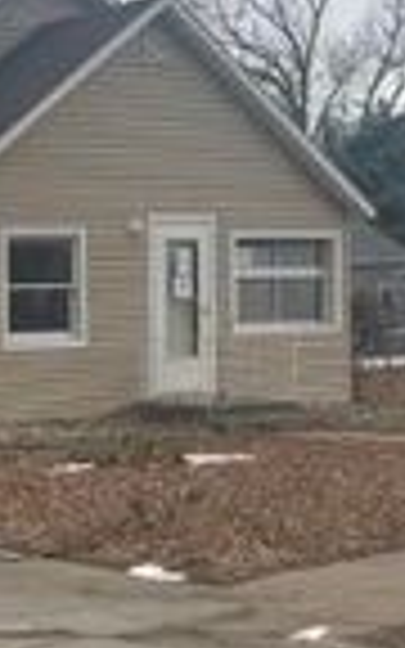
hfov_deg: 13.1
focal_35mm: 96
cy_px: 506
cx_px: -153
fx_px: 1695
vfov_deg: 21.4
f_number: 1.5
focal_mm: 5.7
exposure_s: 1/1124
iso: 50
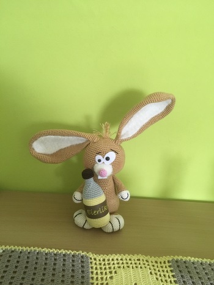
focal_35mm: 29
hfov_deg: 48.3
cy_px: 142
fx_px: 239
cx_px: 107
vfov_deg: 61.6
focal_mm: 4.15
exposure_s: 1/25
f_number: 2.2
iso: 200
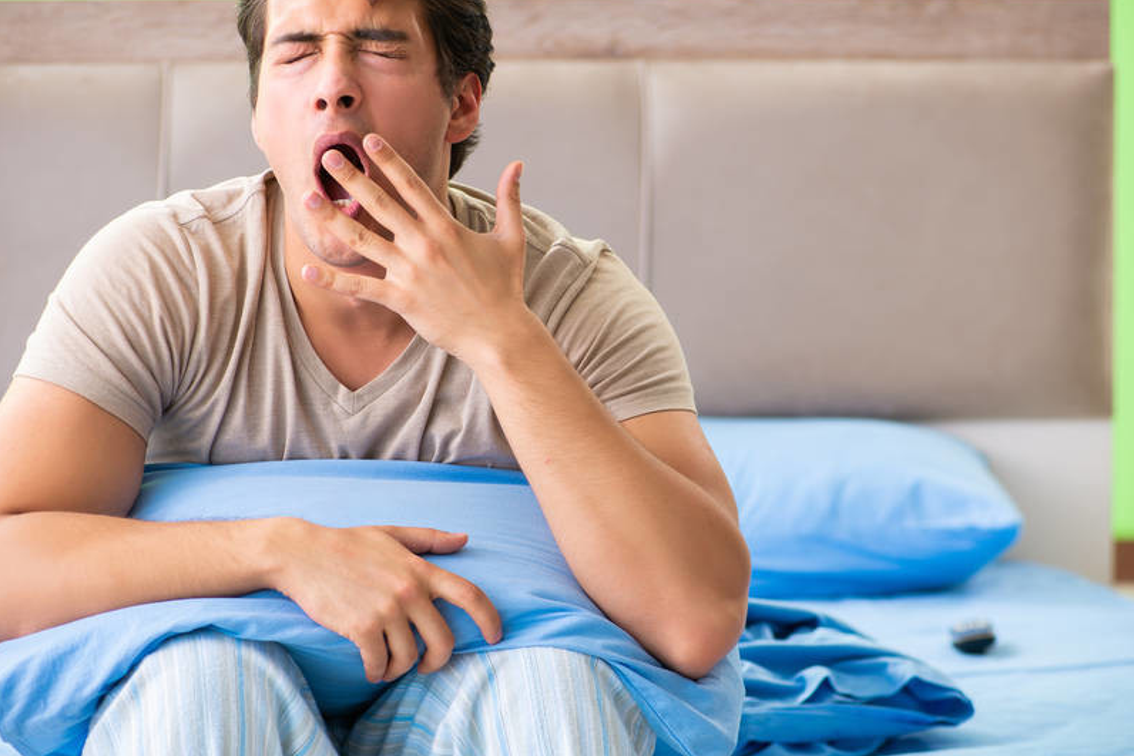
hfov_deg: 15.2
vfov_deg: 10.2
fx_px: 4253
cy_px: 332
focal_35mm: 135
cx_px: 553
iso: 100
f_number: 5
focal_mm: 105
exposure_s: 1/100
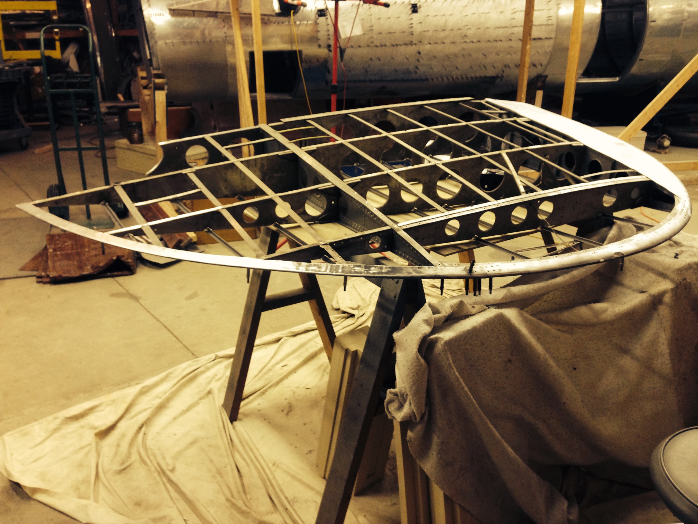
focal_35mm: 33
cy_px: 262
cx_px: 349
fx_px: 665
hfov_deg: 55.4
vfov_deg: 42.9
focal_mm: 4.12
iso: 125
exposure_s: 1/20
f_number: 2.4
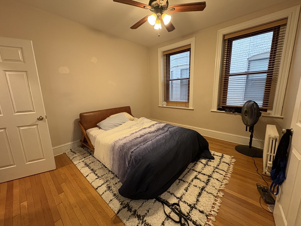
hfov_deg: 102.1
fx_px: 122
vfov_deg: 85.7
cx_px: 150
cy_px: 113
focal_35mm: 14
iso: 320
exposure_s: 1/60
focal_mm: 2.22
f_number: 2.2
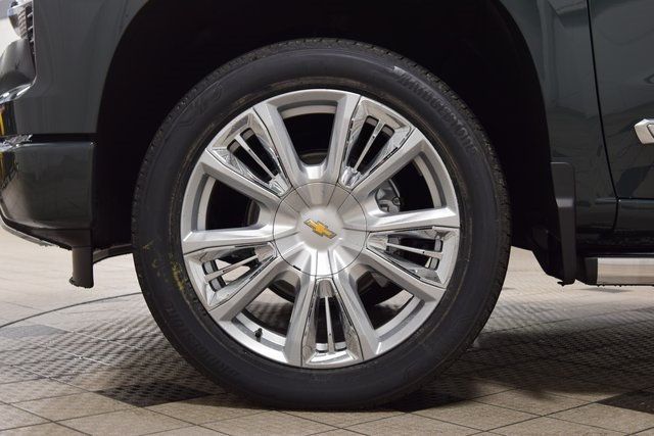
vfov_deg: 25.8
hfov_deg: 37.8
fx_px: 954
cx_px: 327
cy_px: 218
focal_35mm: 52
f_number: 6.3
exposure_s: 1/15
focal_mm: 35
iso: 500
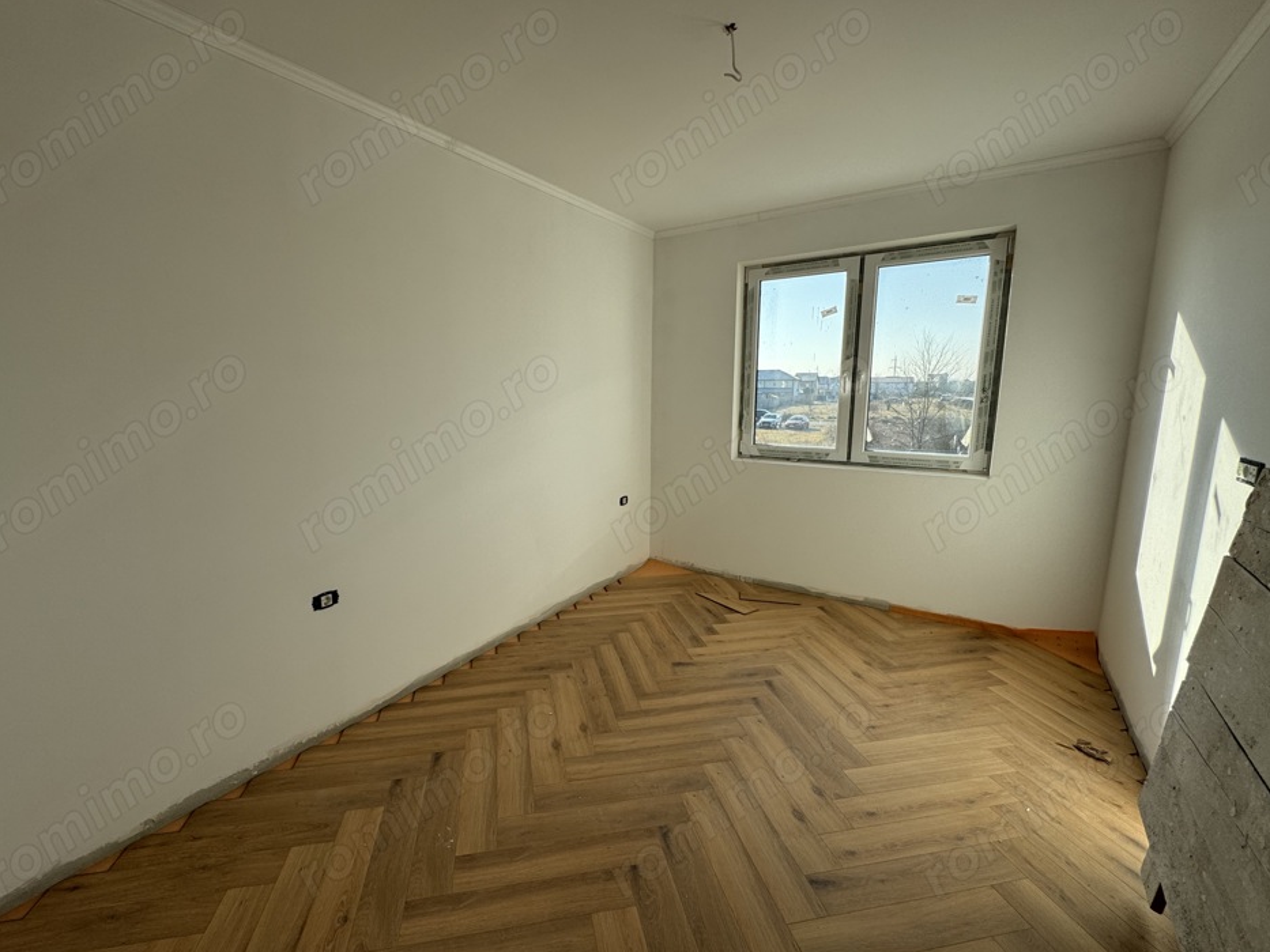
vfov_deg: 81.8
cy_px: 472
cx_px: 592
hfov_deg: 98.0
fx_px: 550
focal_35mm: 15
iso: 40
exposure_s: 1/440
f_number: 2.2
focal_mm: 2.22
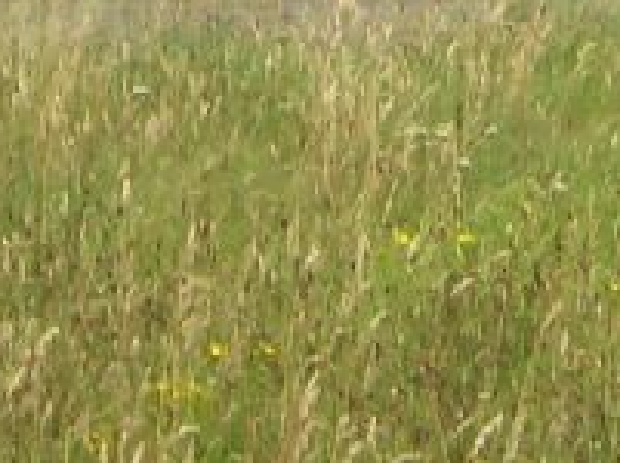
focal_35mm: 536
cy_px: -719
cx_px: 725
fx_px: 9583
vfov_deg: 2.7
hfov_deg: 3.7
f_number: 7.7
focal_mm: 17.4
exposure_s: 1/200
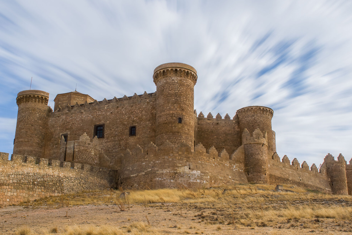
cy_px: 125
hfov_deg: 41.8
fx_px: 460
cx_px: 157
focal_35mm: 47
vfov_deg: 28.7
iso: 250
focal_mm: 24
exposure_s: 1/500
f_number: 11
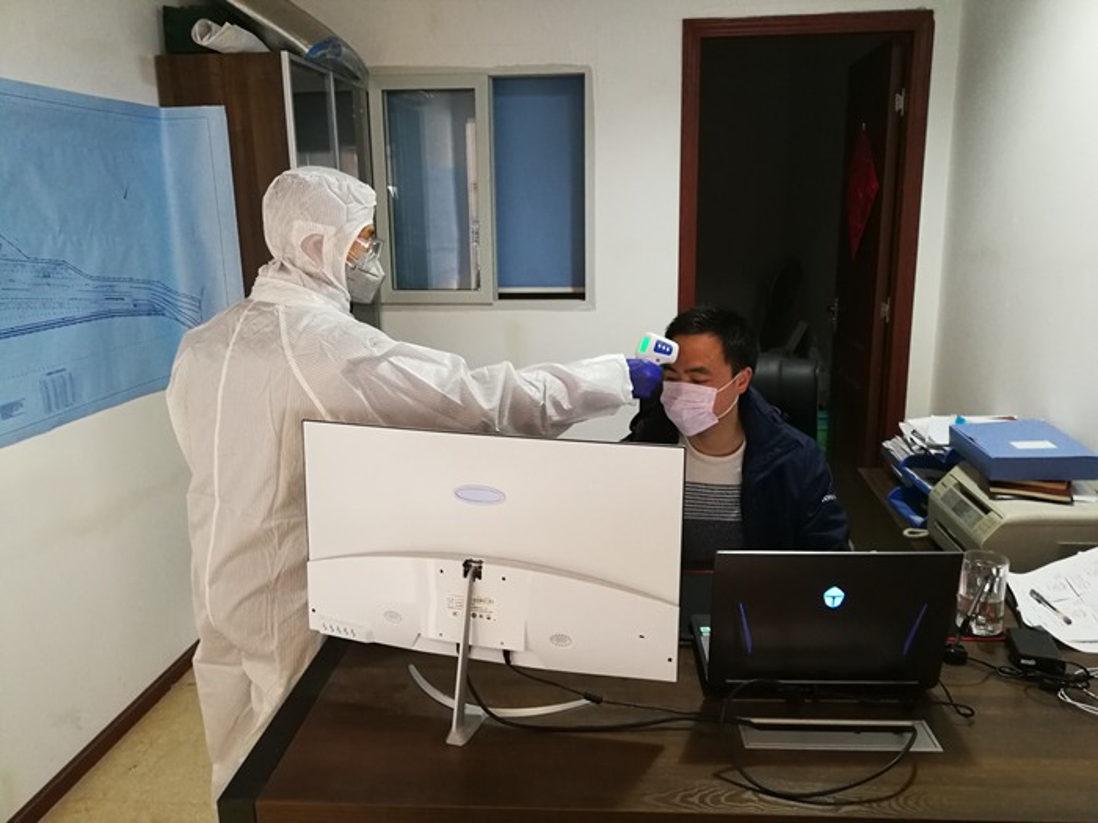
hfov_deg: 65.3
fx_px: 856
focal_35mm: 27
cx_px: 549
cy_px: 412
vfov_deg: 51.4
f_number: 2.2
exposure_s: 1/25
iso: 400
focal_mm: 3.95
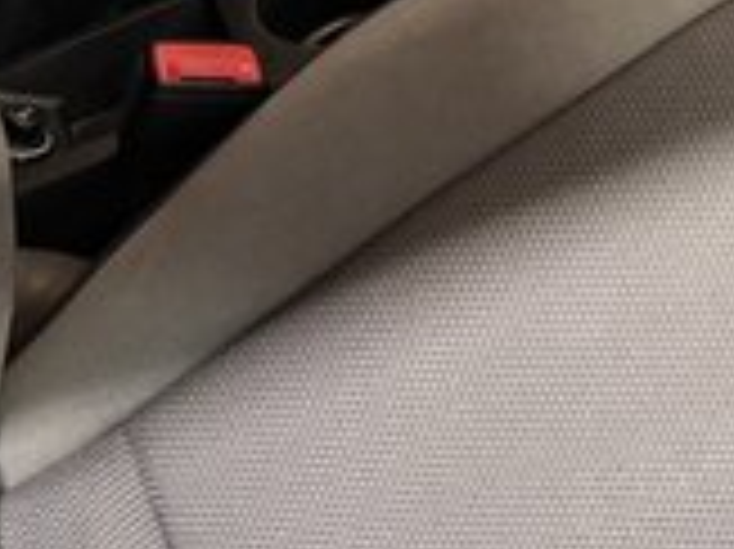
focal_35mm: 118
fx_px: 2500
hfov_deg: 14.9
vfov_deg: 11.9
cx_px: 1261
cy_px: -324
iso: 1000
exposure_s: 1/33
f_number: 1.78
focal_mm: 6.76
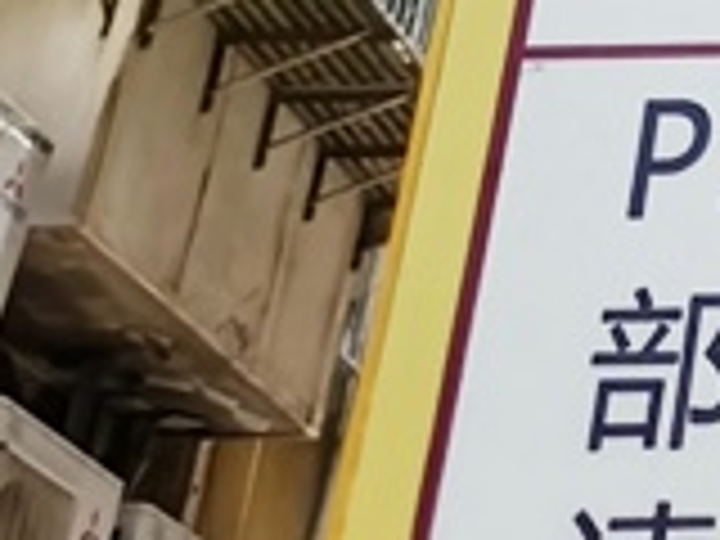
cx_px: 1472
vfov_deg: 9.0
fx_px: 3058
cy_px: -828
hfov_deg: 11.9
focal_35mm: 147
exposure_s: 1/401
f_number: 1.75
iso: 112
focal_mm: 5.5
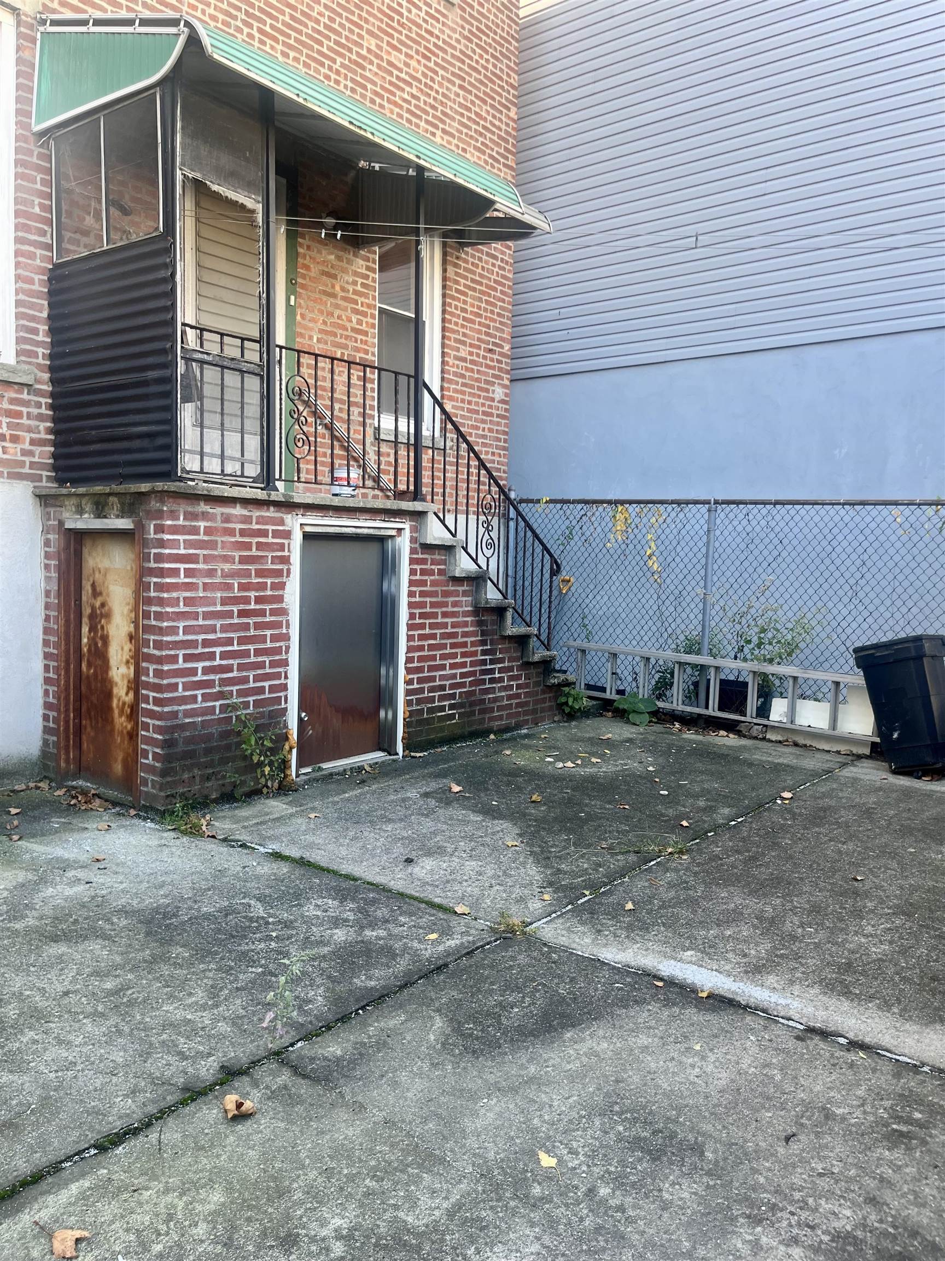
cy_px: 630
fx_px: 946
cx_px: 472
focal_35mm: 26
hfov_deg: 53.1
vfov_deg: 67.3
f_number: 1.6
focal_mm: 5.1
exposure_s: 1/122
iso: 40
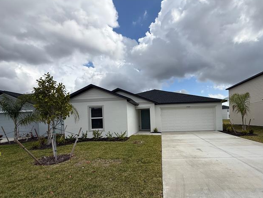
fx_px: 137
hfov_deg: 87.0
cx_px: 153
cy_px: 122
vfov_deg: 70.7
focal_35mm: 18
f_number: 2.2
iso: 50
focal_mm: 2.22
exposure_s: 1/3460
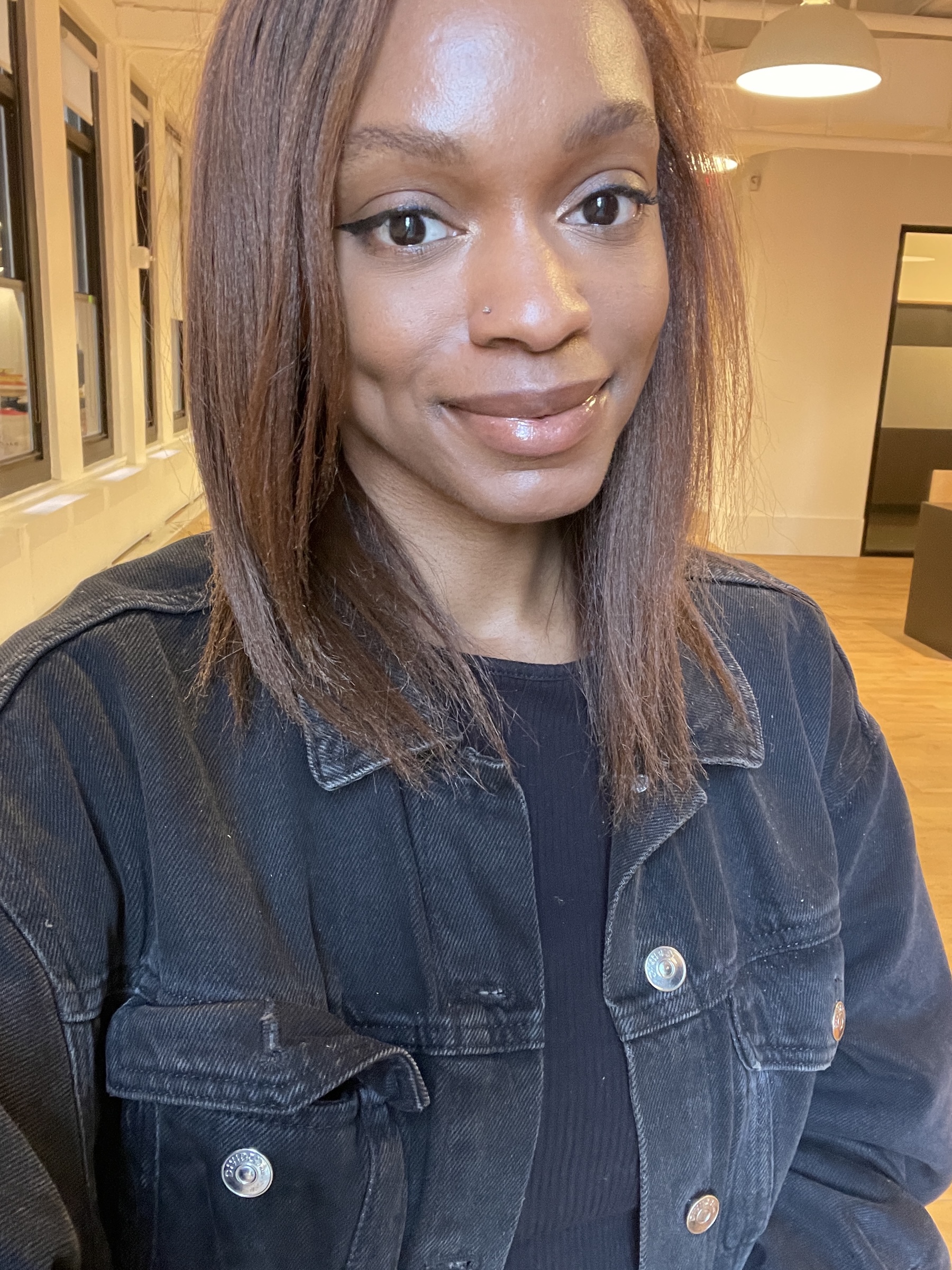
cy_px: 635
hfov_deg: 46.8
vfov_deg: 60.0
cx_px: 476
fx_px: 1100
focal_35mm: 30
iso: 400
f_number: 2.2
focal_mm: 2.71
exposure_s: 1/40
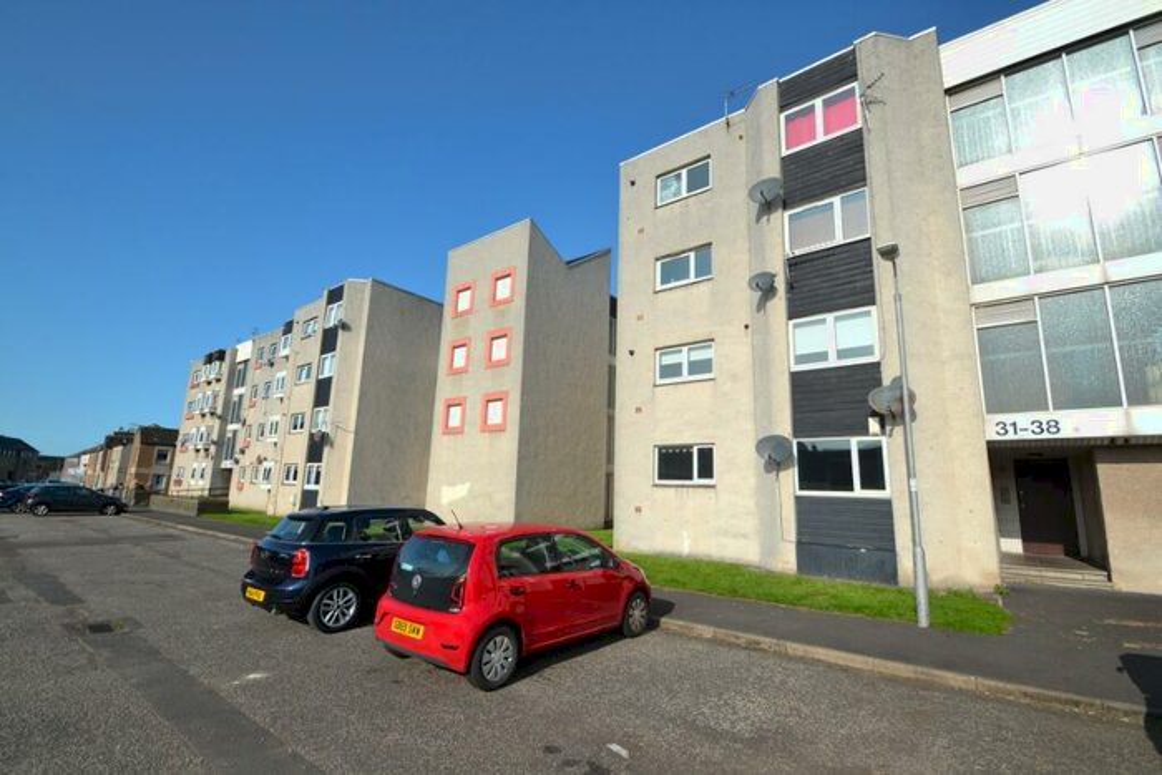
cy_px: 388
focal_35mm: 15
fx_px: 484
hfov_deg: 100.4
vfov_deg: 77.4
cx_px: 581
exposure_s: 1/250
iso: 100
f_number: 8
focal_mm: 10
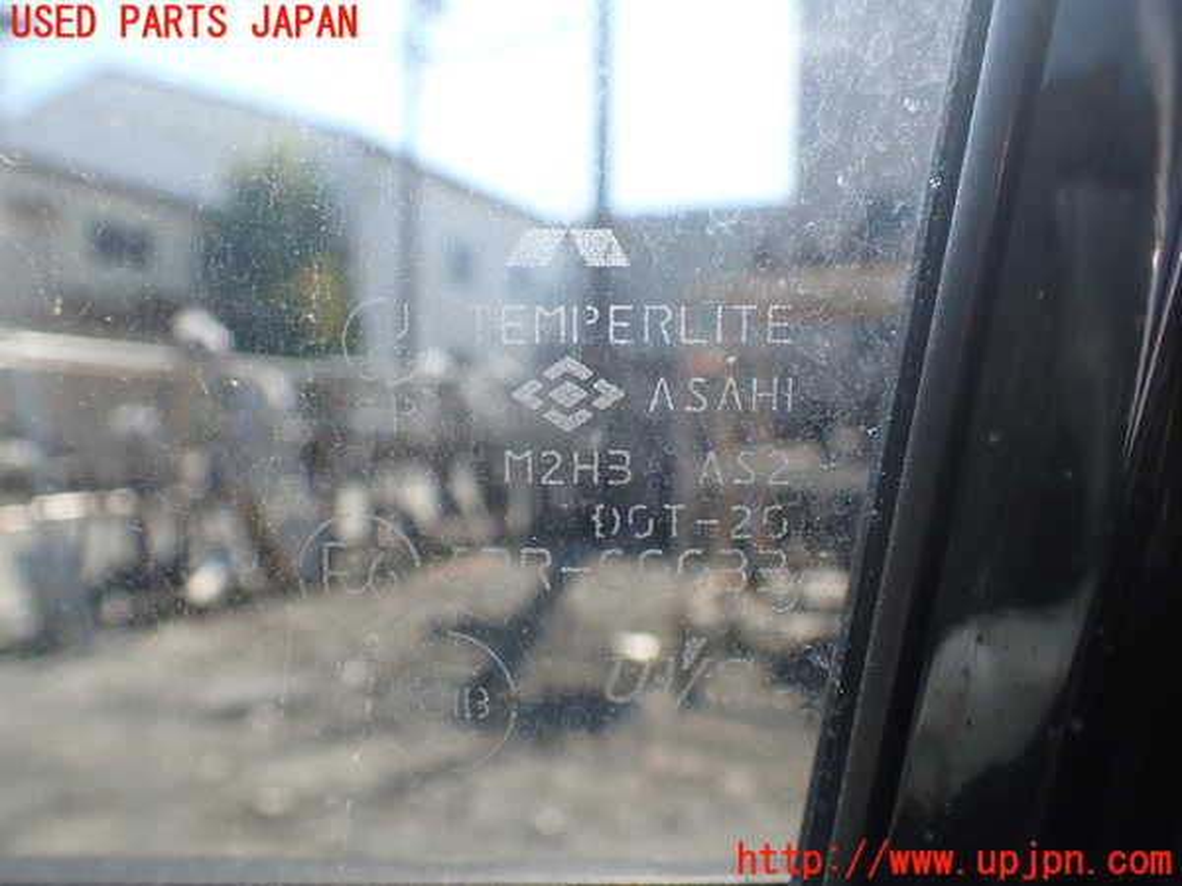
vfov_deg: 46.8
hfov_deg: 60.0
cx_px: 591
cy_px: 443
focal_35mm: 30
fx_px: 1024
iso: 100
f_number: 3.2
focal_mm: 5.4
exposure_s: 1/500
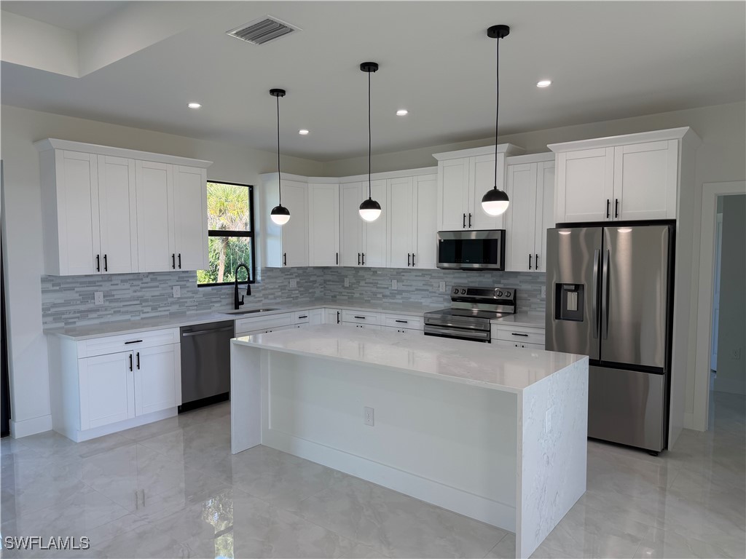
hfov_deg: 71.6
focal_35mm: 24
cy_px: 280
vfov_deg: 56.8
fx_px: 517
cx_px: 373
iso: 80
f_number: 1.78
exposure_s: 1/170
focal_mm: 6.76
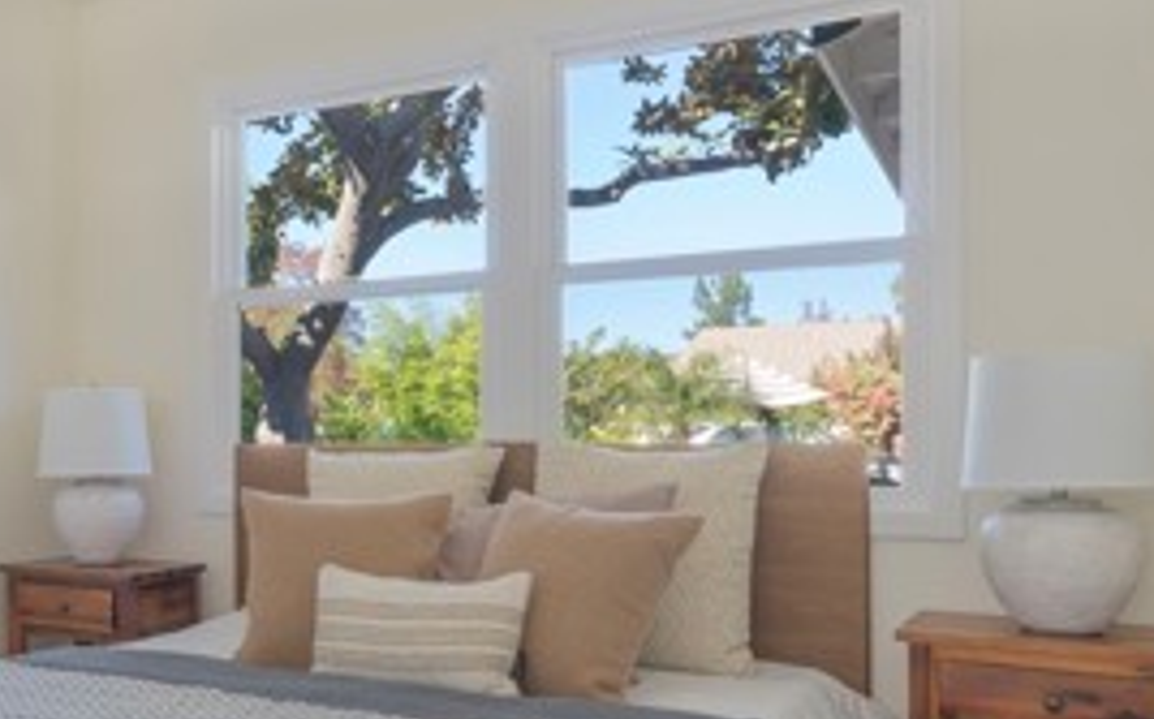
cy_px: 428
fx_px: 1226
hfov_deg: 47.8
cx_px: 241
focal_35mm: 39
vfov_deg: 32.6
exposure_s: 1/5
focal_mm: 16
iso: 400
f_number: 10
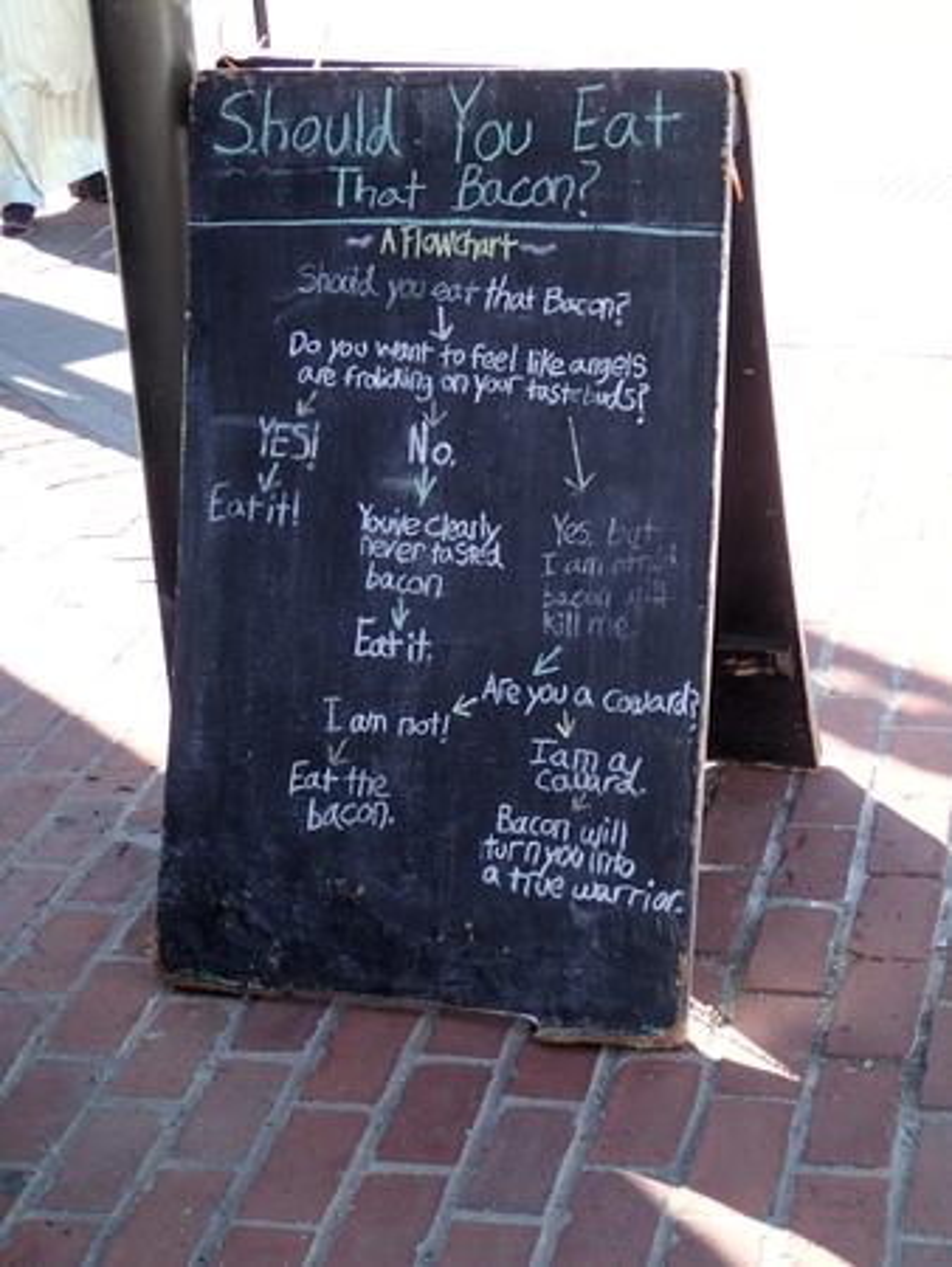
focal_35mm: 65
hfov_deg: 22.6
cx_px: 476
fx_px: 2381
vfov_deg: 29.8
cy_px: 634
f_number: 3.8
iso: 100
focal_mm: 11.8
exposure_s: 1/125
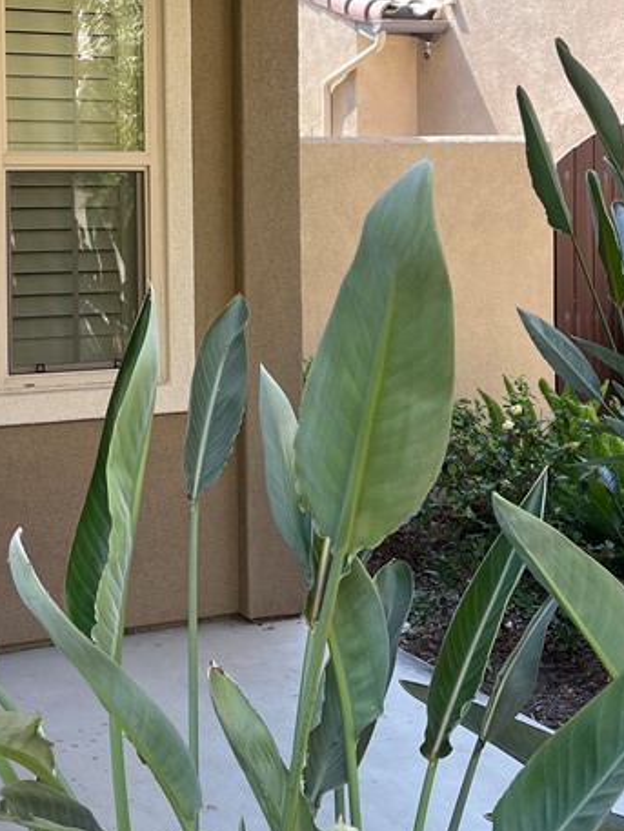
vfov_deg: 33.8
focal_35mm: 56
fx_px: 1345
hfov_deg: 25.8
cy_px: 231
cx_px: 166
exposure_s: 1/230
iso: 32
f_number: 1.6
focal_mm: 5.1
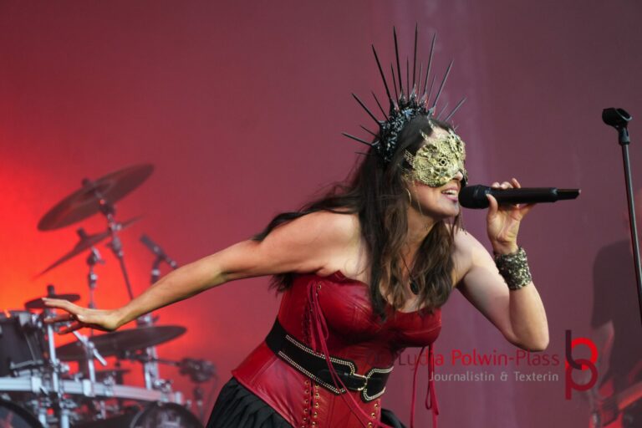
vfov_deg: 5.8
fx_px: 4226
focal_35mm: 237
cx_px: 321
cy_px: 214
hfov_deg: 8.7
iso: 2000
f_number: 5.6
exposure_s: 1/250
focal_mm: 158
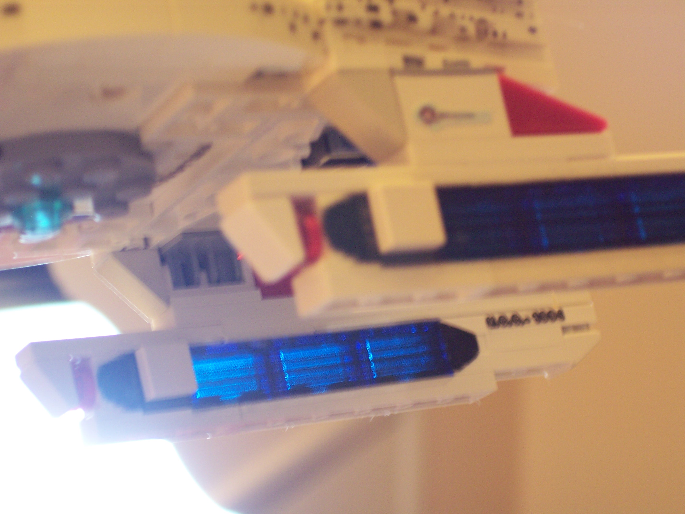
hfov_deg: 16.8
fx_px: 2315
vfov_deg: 12.7
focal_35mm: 117
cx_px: 342
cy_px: 257
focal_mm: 24
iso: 200
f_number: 4.8
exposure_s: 1/8
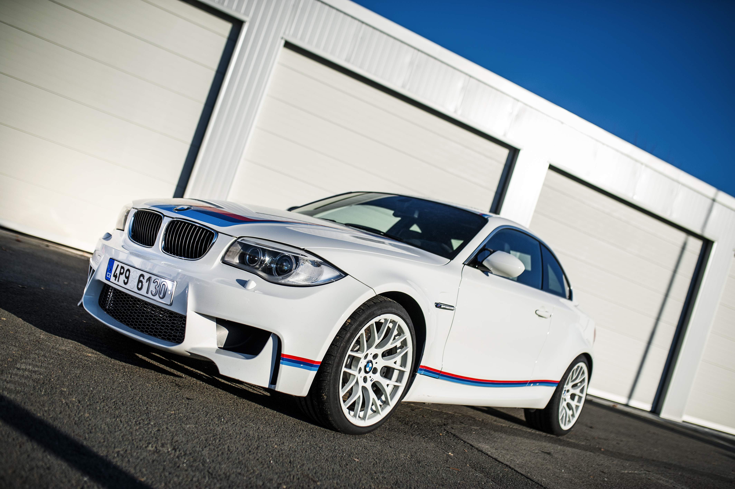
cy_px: 244
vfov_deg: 37.8
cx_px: 368
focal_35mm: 35
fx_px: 714
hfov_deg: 54.5
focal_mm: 35
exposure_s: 1/8000
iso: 100
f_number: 2.2
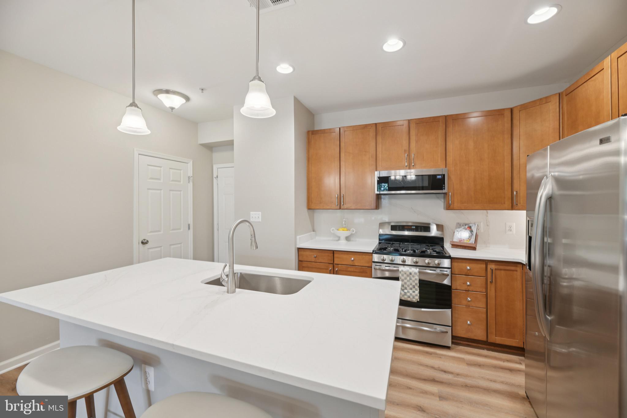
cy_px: 209
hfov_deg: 104.3
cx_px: 314
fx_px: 244
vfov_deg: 81.2
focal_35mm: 14
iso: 360
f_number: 8
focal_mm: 14
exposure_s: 1/15
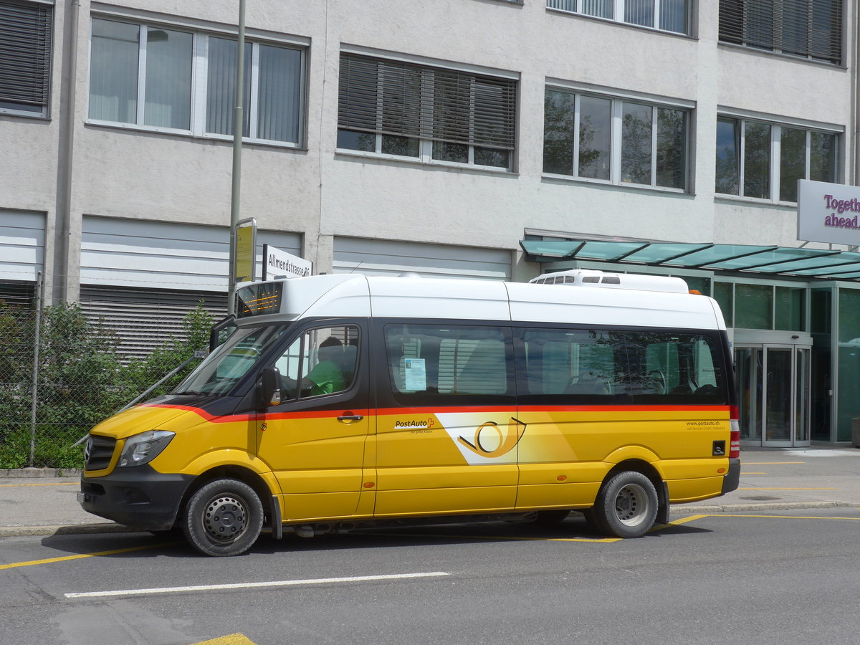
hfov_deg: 38.9
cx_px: 430
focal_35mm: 49
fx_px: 1217
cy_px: 322
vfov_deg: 29.7
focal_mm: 10.1
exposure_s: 1/1600
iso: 80
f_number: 3.5
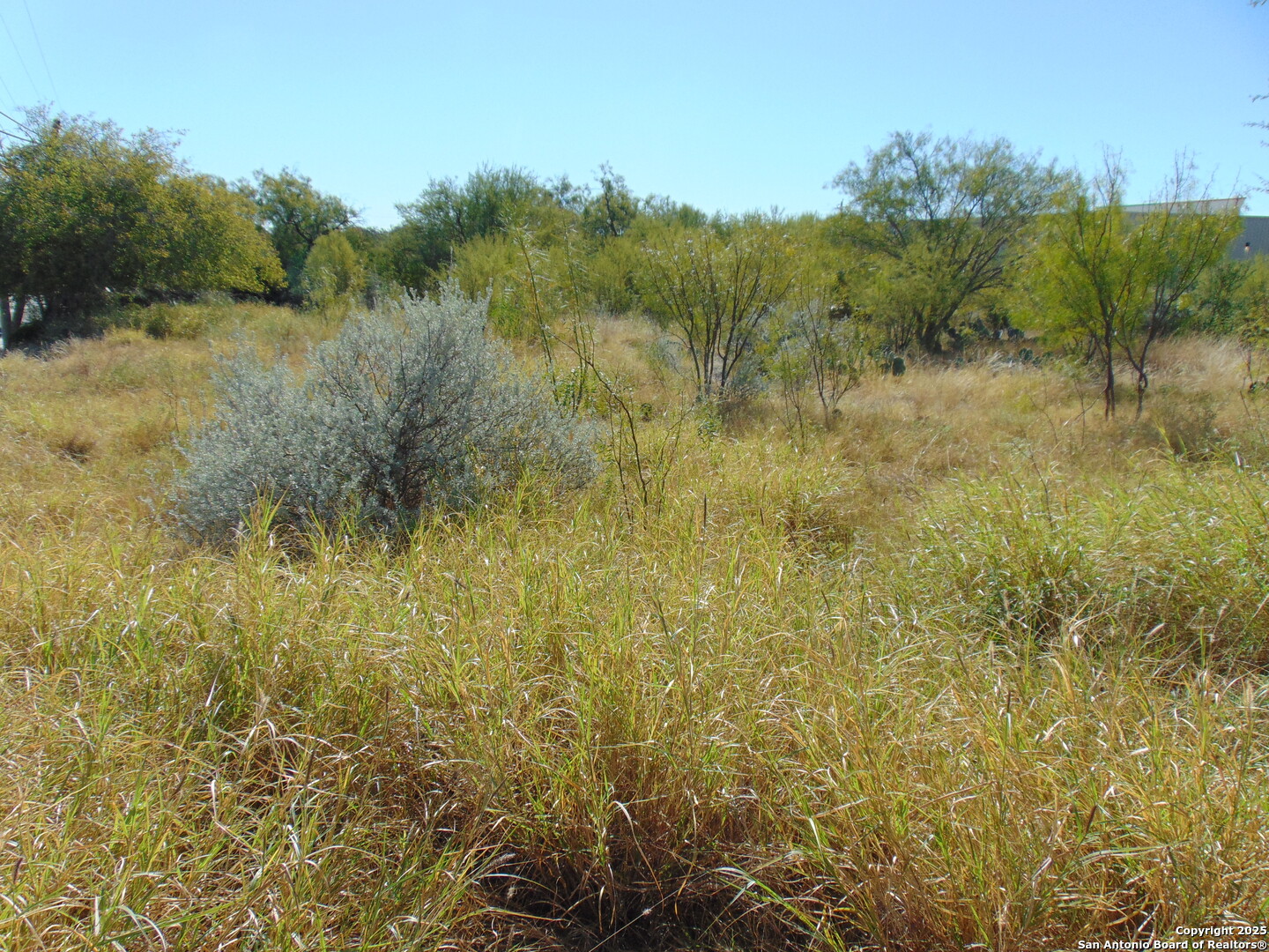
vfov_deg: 54.9
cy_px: 476
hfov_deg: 69.4
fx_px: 916
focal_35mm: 25
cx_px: 634
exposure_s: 1/250
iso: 80
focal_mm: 4.5
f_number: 7.7
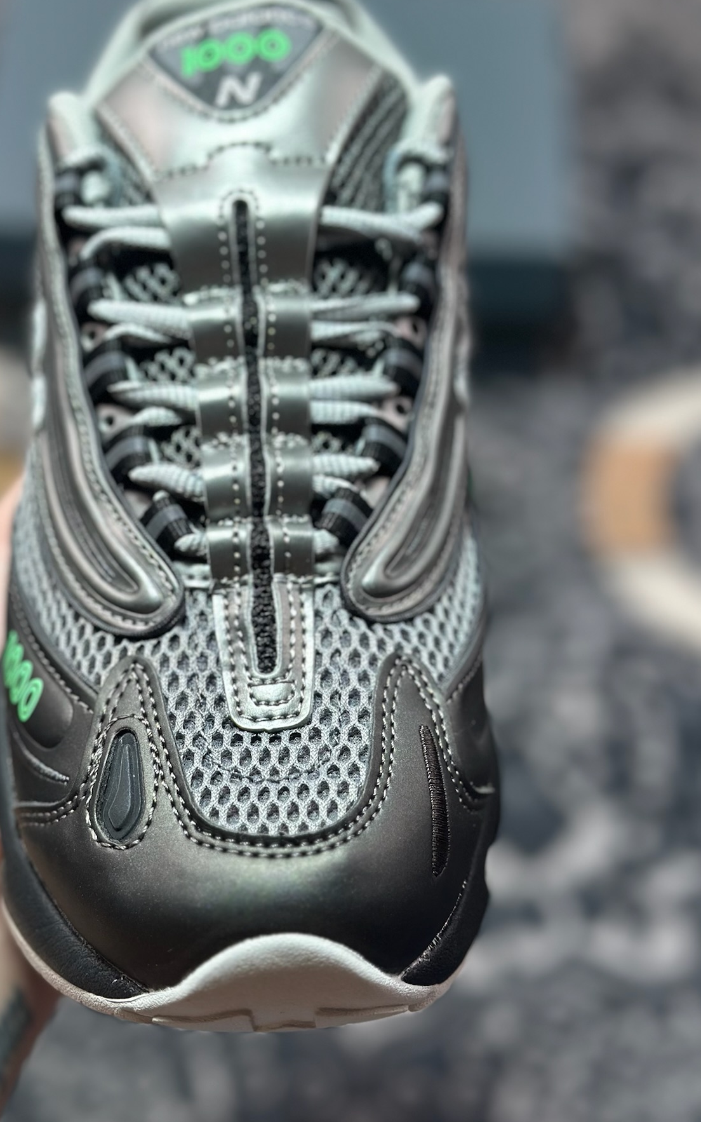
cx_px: 229
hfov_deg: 21.9
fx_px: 1803
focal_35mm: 59
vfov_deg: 34.5
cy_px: 511
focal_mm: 6.86
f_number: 1.78
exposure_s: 1/255
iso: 80
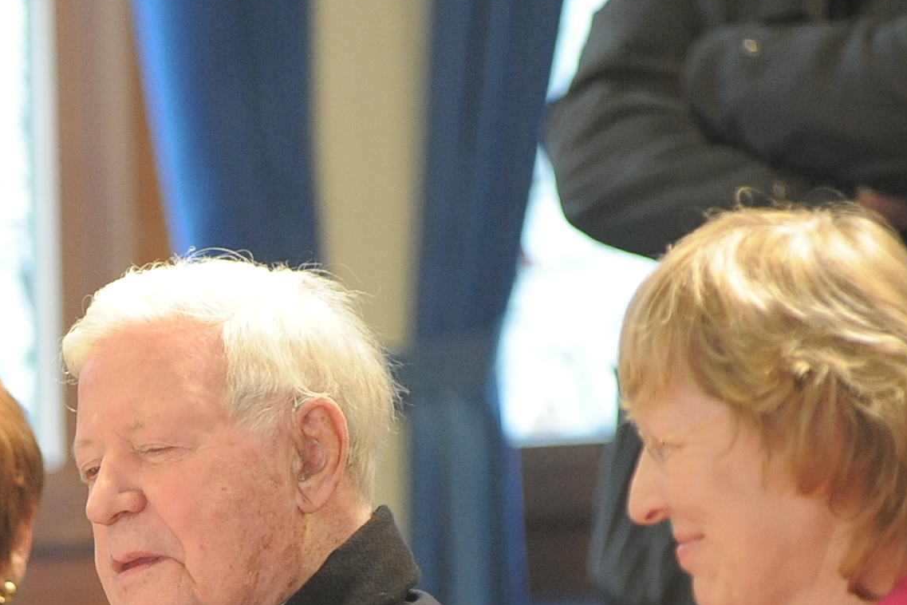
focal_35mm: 560
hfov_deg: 3.7
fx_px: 14108
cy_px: 809
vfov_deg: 2.5
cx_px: 5
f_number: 3.5
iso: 3200
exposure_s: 1/50
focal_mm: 200
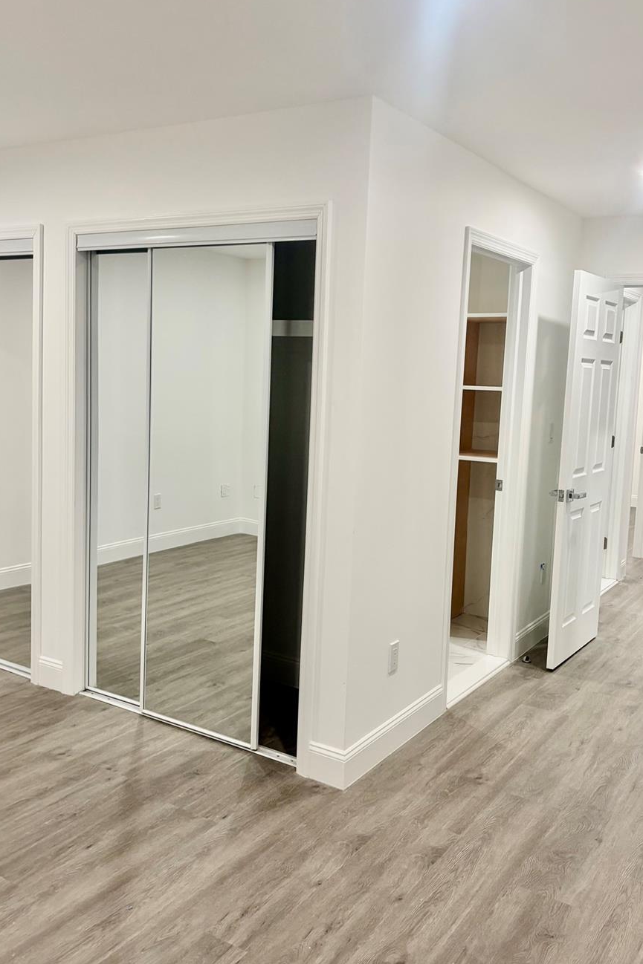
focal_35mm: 32
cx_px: 329
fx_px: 857
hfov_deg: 41.1
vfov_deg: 58.7
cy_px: 454
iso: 100
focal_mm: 5.96
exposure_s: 1/60
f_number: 1.6
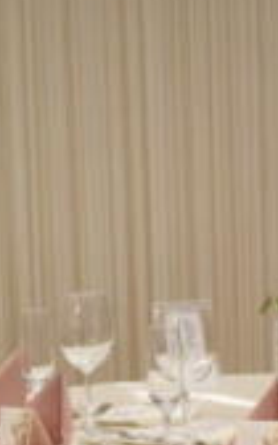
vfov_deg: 9.1
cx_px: 527
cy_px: 556
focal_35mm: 227
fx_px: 2752
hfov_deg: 5.7
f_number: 2.8
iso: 1600
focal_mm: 50
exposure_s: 1/200
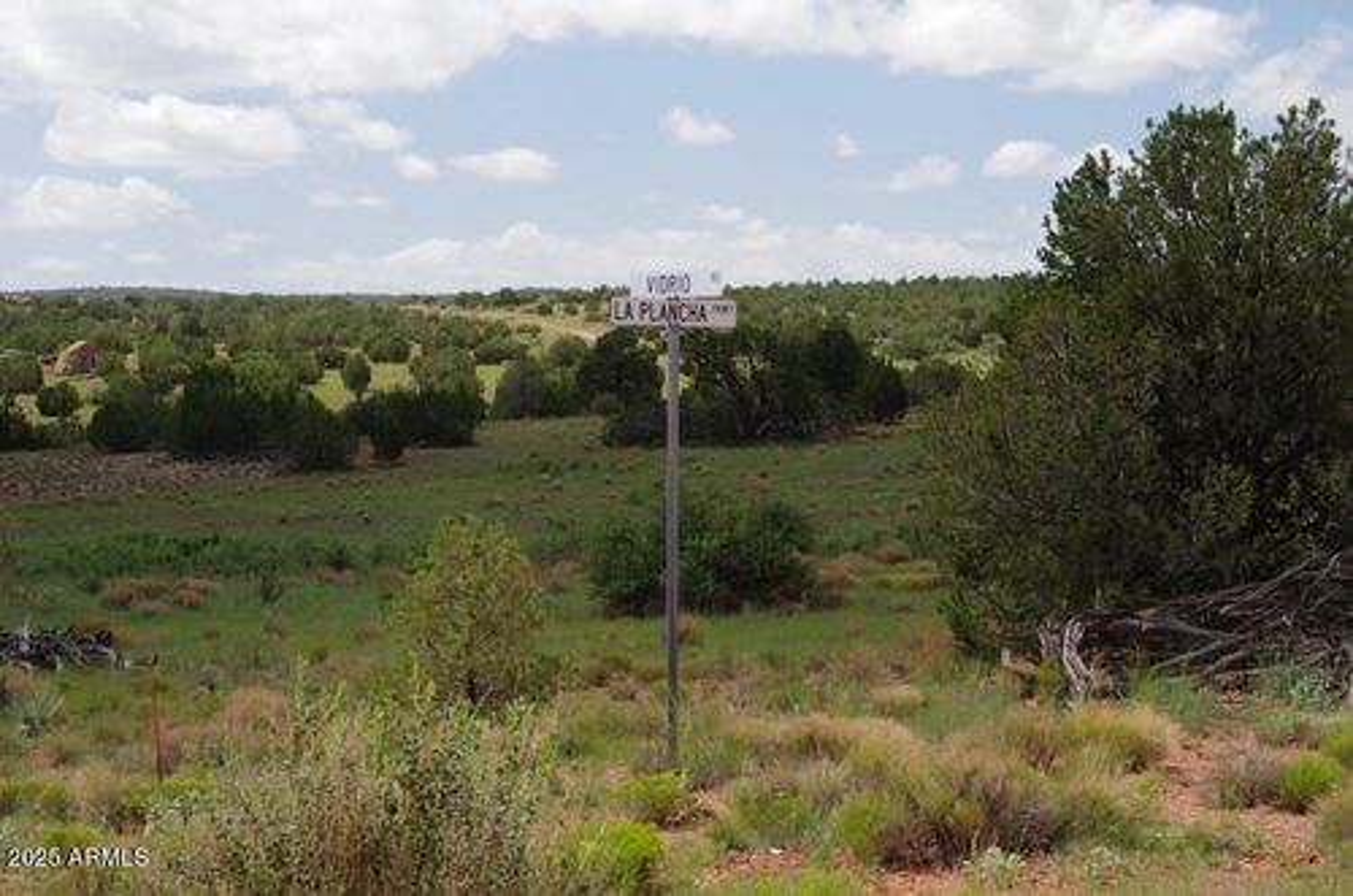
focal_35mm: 75
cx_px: 676
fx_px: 2812
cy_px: 448
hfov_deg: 27.0
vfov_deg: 18.1
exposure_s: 1/125
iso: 320
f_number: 10
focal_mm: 50
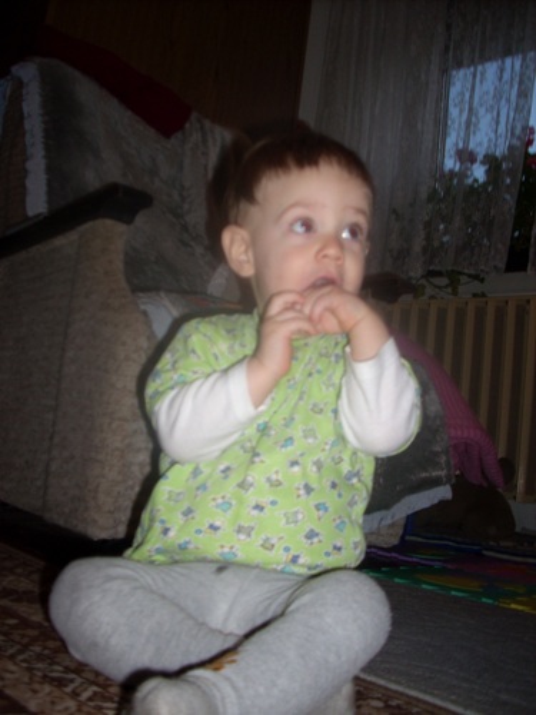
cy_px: 358
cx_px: 268
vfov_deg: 50.1
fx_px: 764
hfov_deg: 38.7
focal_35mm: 37
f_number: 2.8
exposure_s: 1/60
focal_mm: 6.2
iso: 64
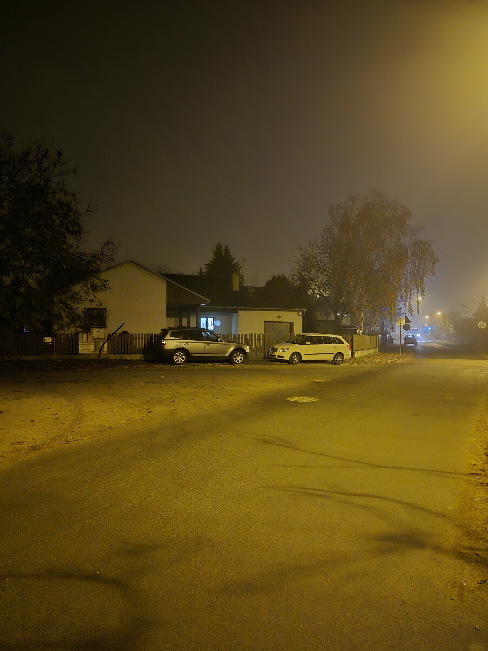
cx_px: 244
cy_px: 326
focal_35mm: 23
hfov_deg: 58.9
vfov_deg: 73.9
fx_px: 432
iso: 3200
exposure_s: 1/16.7
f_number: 1.8
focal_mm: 5.4
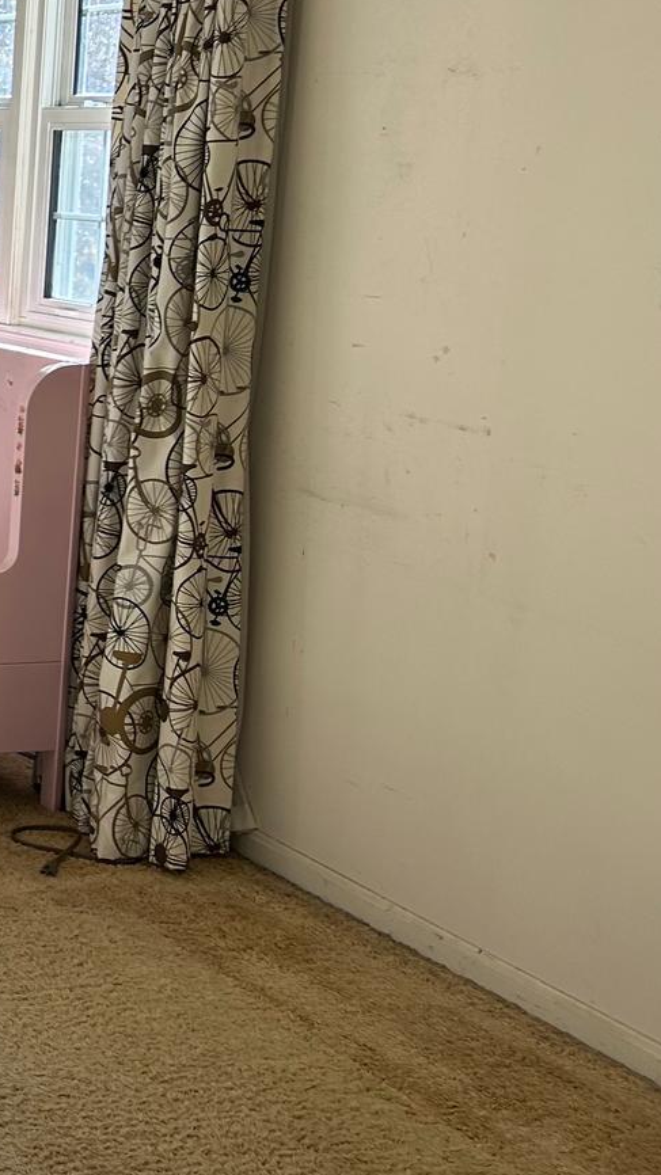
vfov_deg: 31.3
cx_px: -649
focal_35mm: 67
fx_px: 2088
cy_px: 468
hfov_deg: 14.8
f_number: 1.5
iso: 50
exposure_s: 1/162
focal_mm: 5.7
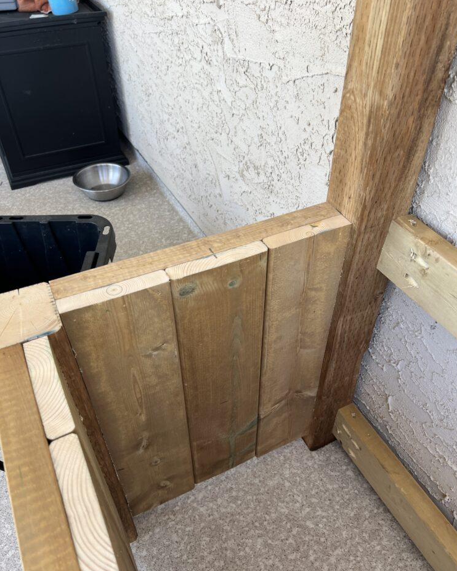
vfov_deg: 62.2
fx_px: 474
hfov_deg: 51.5
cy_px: 300
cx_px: 236
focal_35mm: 28
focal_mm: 5.7
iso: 32
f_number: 1.5
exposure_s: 1/136
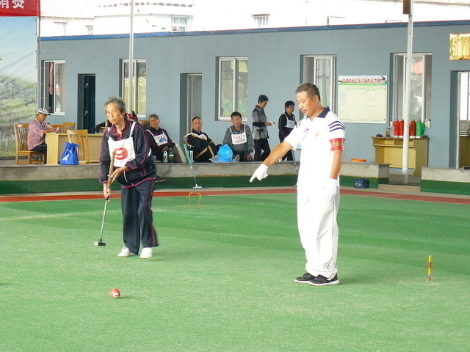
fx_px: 1656
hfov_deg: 16.1
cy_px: 176
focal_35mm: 122
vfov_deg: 12.1
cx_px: 235
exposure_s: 1/100
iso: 200
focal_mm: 20.3
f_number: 3.2
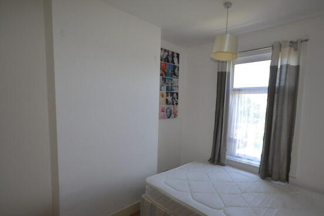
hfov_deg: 85.1
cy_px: 118
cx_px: 169
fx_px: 176
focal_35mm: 20
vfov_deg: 62.8
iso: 360
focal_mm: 11
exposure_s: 1/125
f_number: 4.2
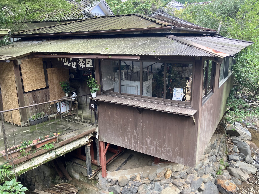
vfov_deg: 49.7
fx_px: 209
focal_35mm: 28
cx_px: 130
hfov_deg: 63.4
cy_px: 97
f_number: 1.8
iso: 50
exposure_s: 1/121
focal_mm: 3.99
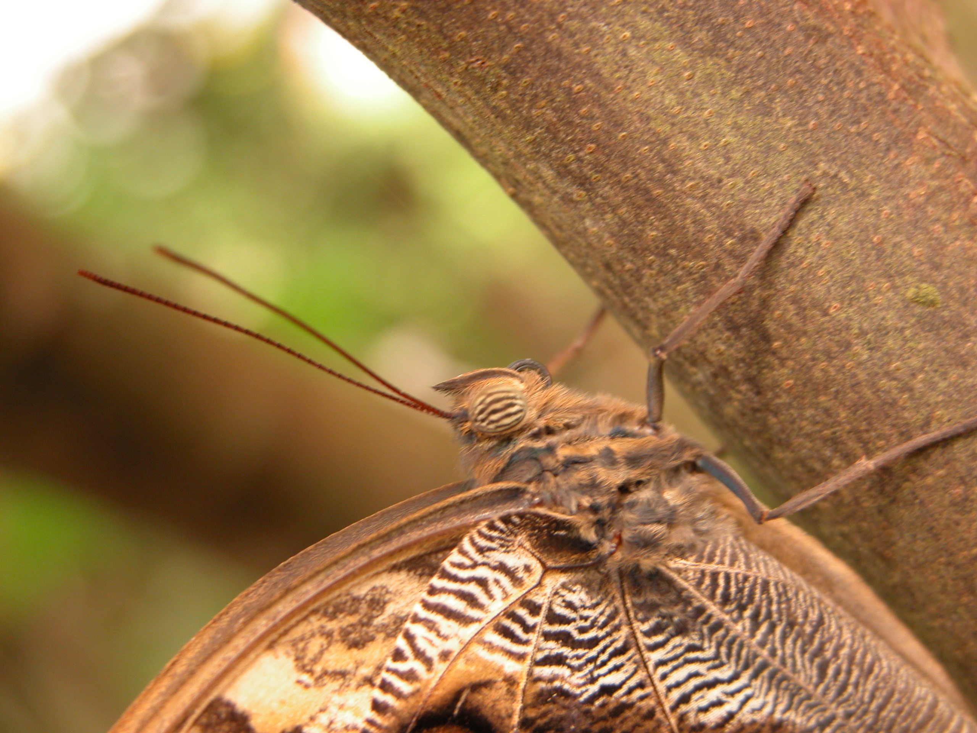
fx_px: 2427
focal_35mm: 86
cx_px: 488
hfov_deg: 22.8
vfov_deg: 17.2
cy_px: 366
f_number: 3.5
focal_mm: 22.3
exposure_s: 1/49.2
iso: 100
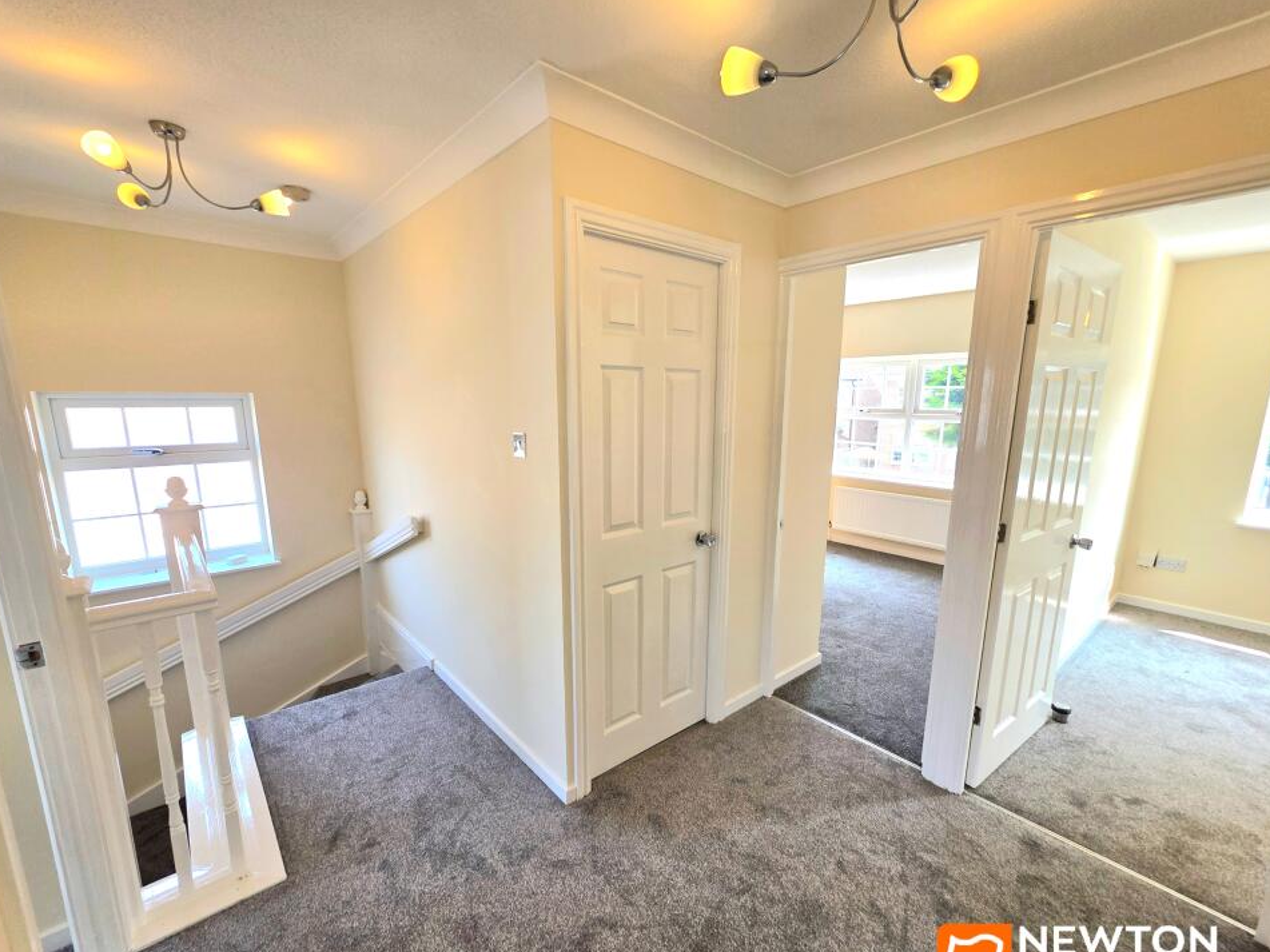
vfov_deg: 85.5
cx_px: 645
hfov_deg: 102.1
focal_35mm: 14
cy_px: 509
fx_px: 514
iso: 40
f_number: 1.9
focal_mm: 2.2
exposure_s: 1/112
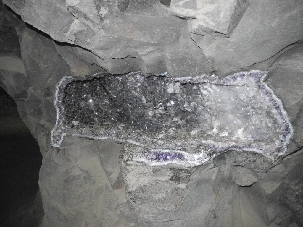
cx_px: 152
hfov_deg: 63.4
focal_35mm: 28
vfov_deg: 49.7
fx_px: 245
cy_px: 114
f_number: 2.8
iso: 800
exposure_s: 1/30
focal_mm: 6
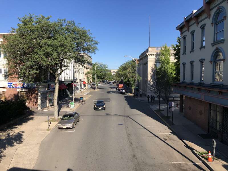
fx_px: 184
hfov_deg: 63.4
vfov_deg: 49.7
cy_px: 86
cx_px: 114
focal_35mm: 28
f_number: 1.8
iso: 20
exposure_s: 1/1312
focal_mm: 4
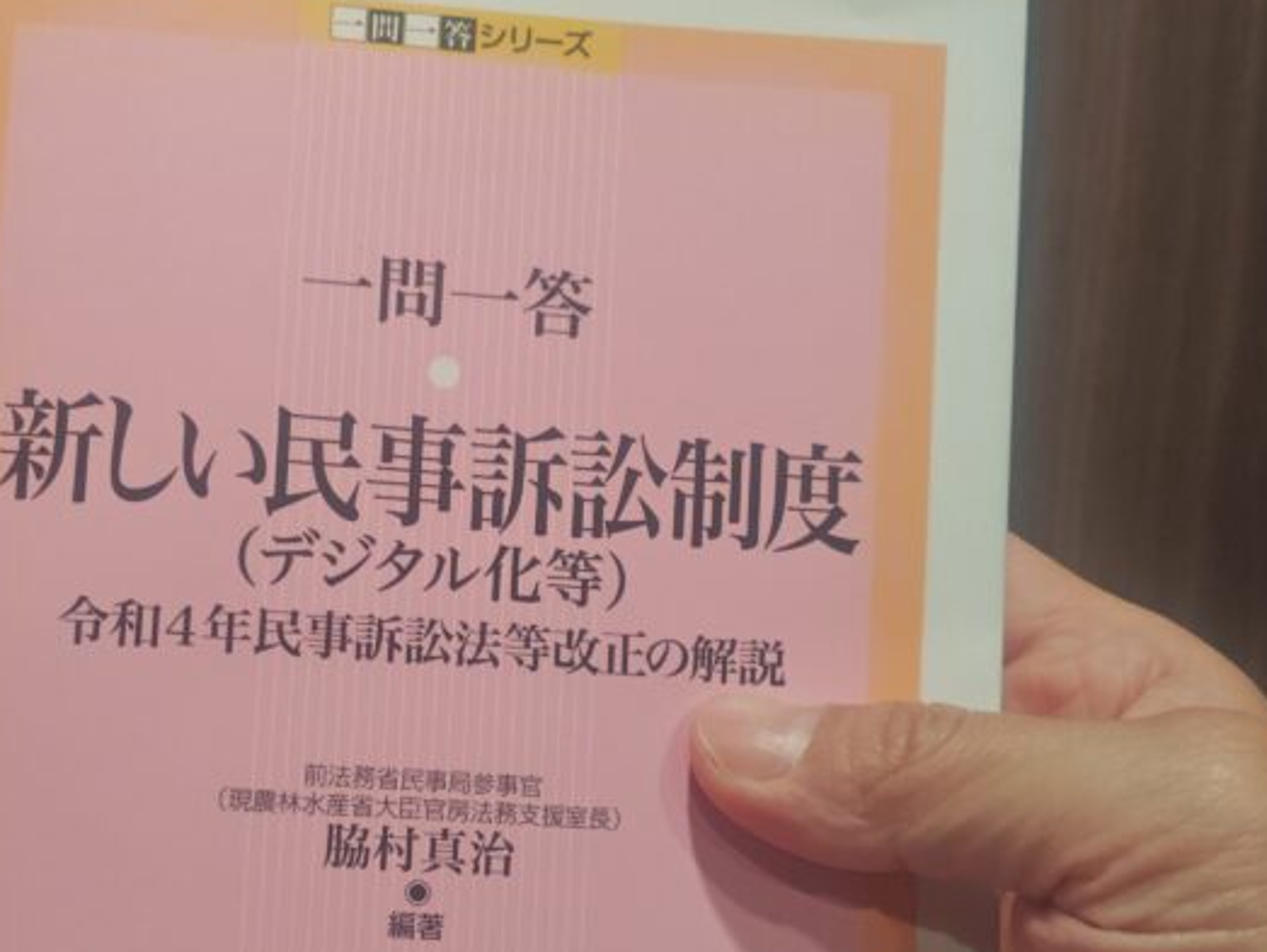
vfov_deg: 32.1
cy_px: 598
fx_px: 1648
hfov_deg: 41.6
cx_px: 443
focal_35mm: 45
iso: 445
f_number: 1.9
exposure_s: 1/60
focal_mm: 5.56
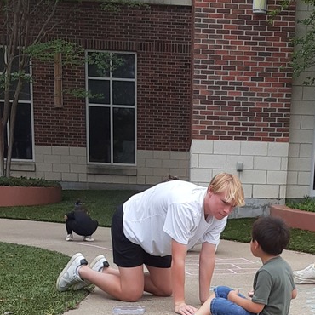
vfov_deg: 24.5
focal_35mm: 66
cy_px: 339
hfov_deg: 25.8
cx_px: 232
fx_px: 679
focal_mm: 2.91
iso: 40
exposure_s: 1/236
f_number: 1.9
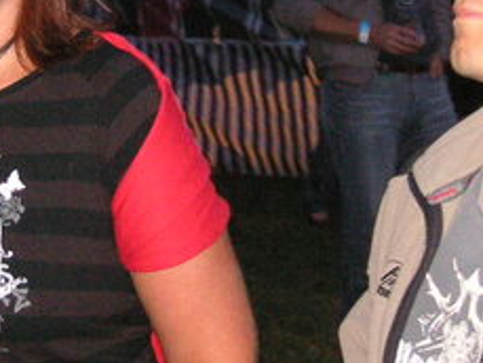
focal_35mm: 129
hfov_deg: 15.1
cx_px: 44
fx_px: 1801
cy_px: 53
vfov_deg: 11.4
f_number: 2.8
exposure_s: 1/45
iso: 160
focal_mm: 6.1
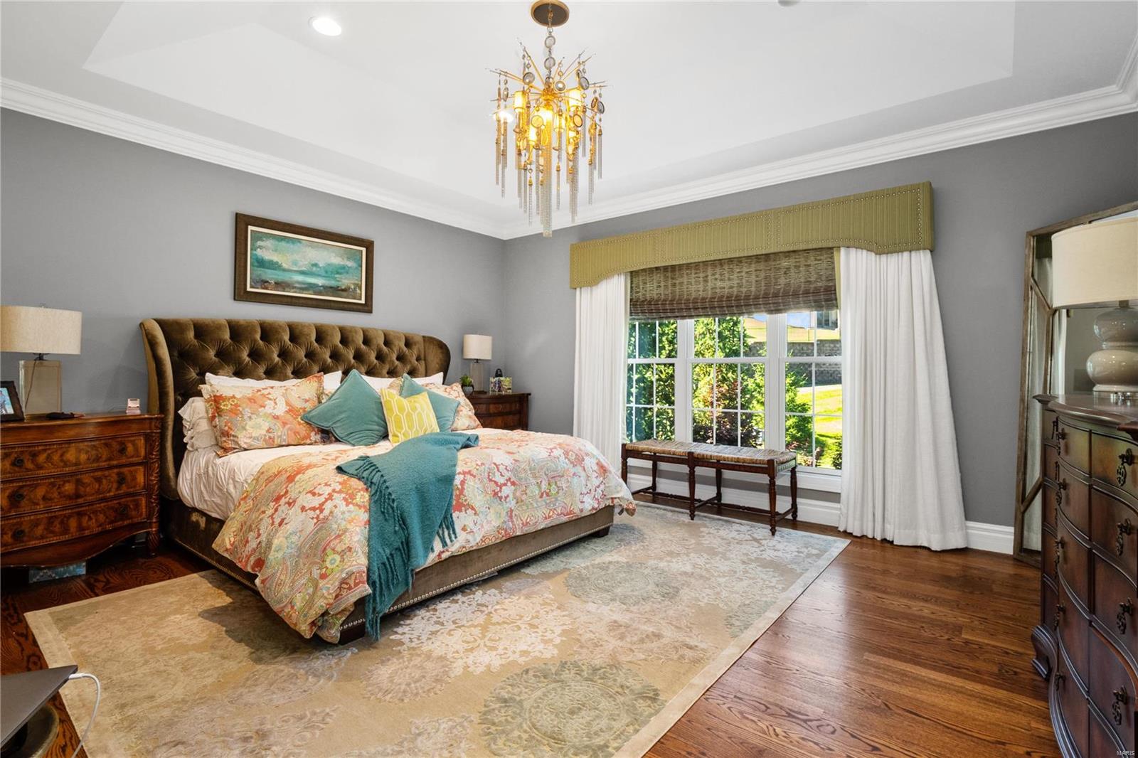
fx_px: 506
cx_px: 569
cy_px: 379
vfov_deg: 73.7
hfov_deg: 96.7
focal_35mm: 16
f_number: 10
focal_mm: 8
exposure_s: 1/2.5
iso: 400
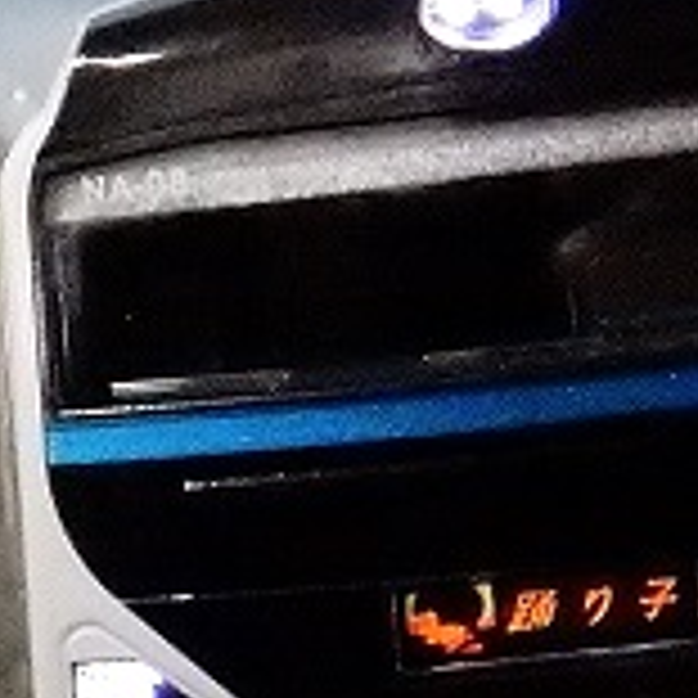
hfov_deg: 14.0
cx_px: -207
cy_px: 538
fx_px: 2738
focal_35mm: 120
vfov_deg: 14.5
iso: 3200
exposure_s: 1/100
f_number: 4
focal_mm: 5.4
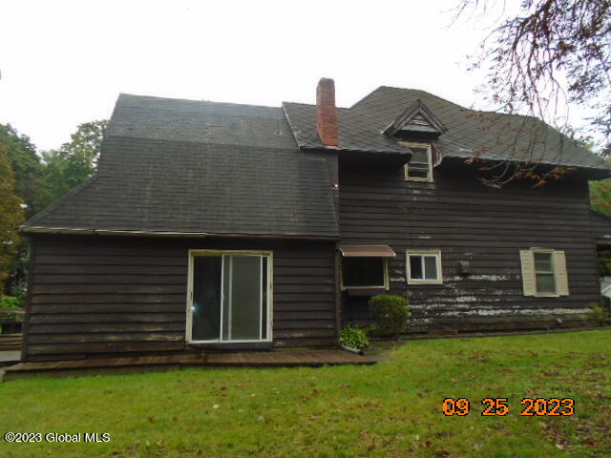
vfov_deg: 53.1
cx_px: 306
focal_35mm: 26
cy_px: 229
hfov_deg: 67.3
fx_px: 459
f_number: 3.2
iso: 100
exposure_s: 1/200
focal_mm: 4.6
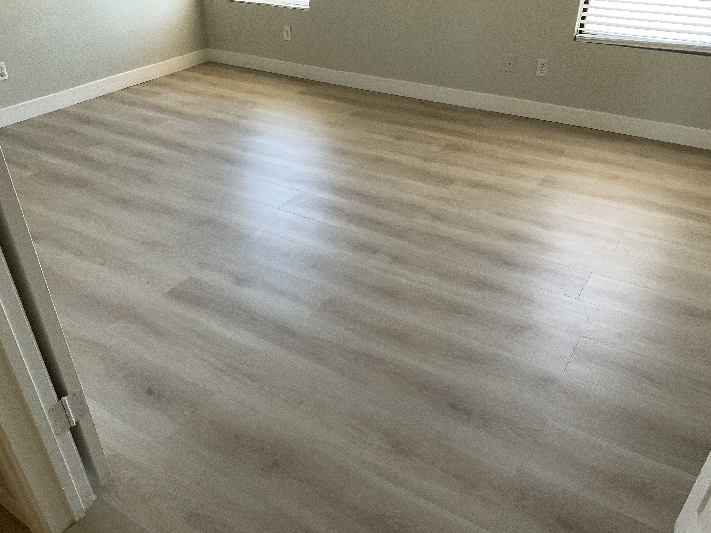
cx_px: 356
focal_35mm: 29
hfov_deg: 61.7
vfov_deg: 48.2
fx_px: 596
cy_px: 266
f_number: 1.8
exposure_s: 1/106
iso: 64
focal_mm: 3
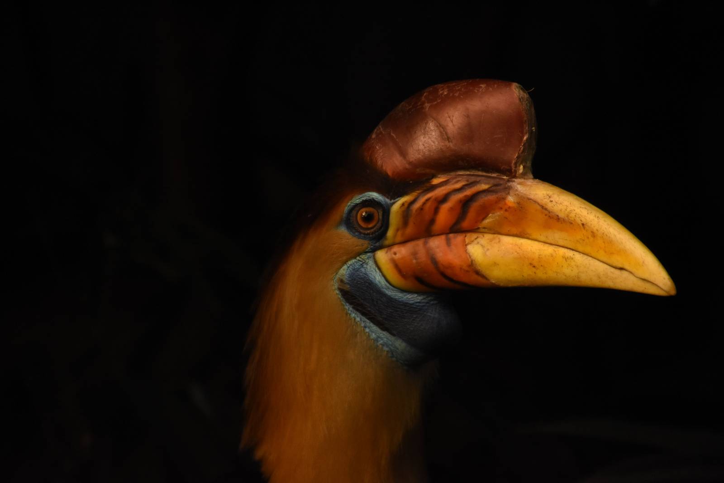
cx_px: 362
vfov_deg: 3.1
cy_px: 242
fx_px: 9050
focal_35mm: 450
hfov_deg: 4.6
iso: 2000
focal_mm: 300
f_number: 6.3
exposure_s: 1/800
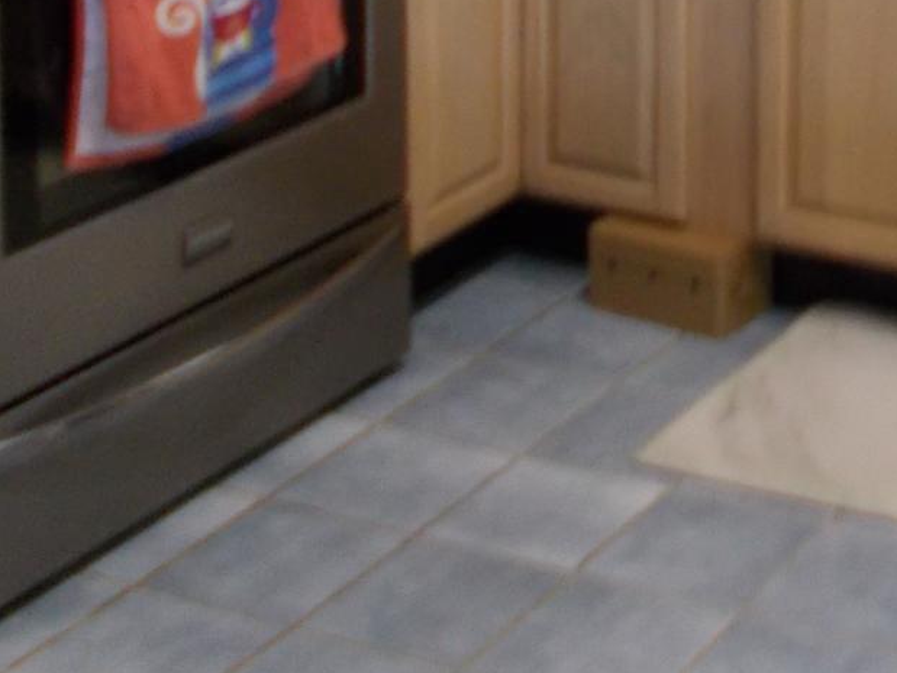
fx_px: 2228
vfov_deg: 15.6
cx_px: 996
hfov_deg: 21.5
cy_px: -390
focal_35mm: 86
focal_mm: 4.6
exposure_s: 1/25
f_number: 3.2
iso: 220
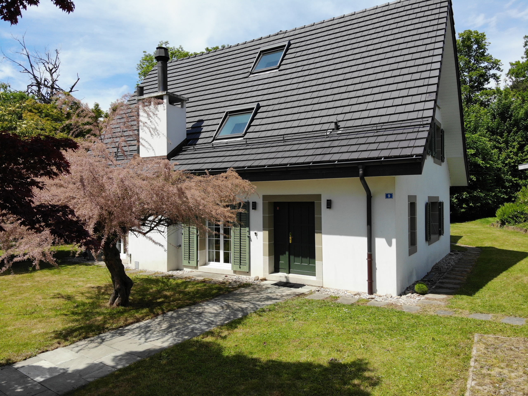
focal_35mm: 24
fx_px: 366
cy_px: 198
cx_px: 264
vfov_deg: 56.8
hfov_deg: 71.6
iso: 100
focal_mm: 4.5
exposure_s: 1/1000
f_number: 2.8
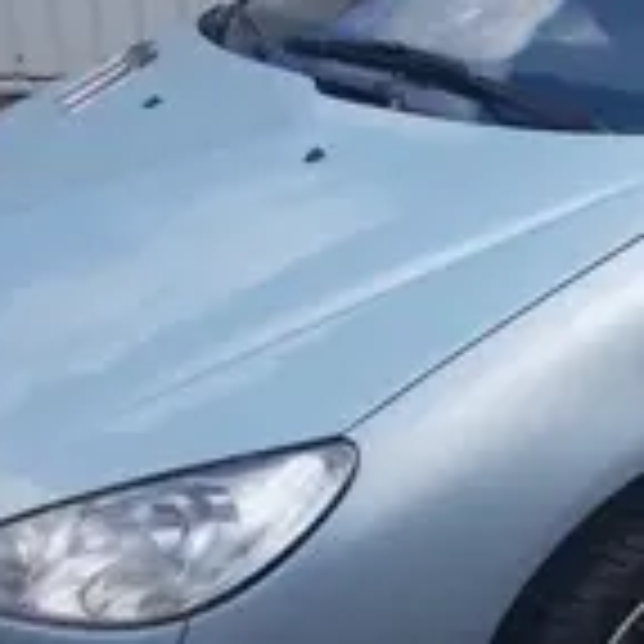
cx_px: 626
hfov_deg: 21.8
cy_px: 270
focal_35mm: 77
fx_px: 1621
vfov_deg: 22.5
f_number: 8
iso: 80
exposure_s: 1/125
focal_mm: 4.6
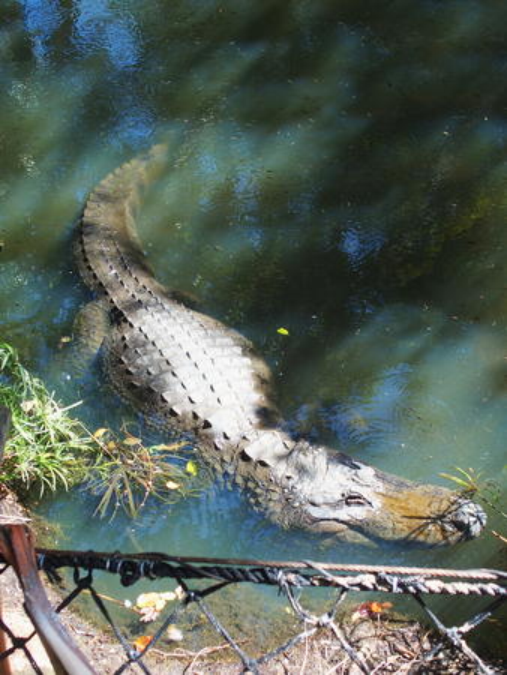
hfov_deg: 25.7
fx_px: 1112
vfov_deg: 33.8
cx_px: 254
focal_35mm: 57
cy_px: 338
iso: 100
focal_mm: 12
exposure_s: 1/200
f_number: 3.5
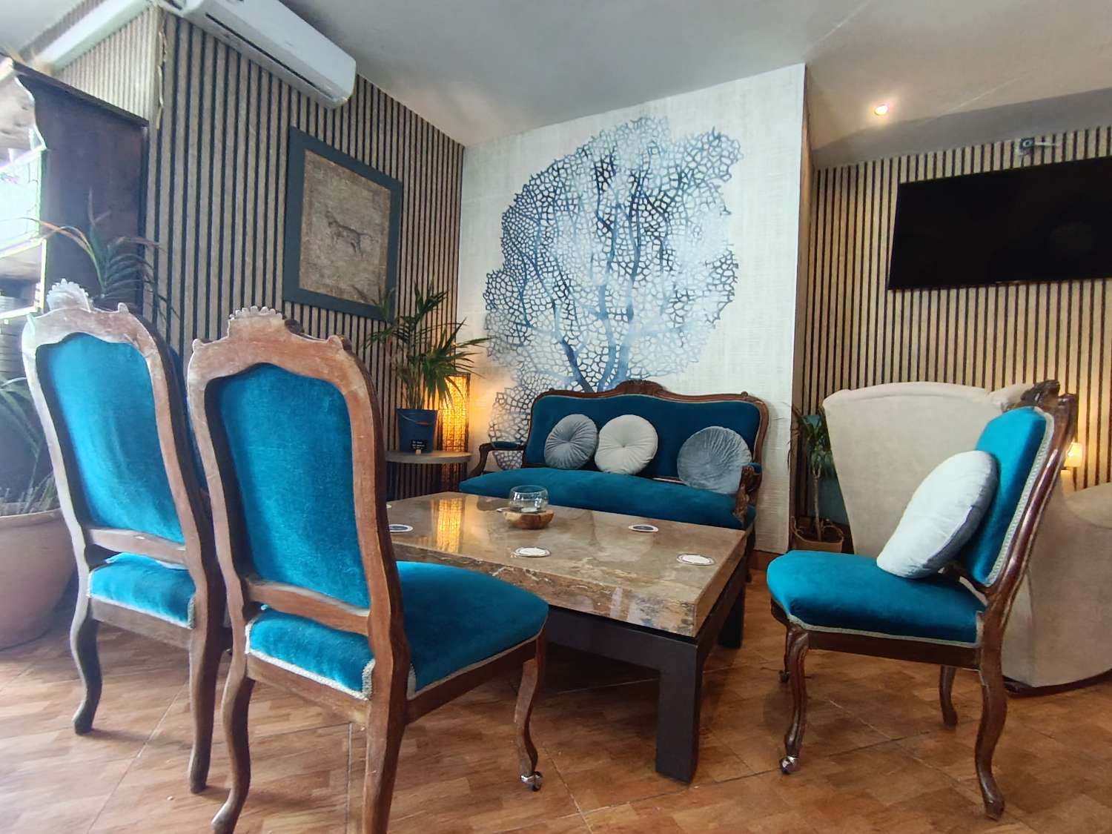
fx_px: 546
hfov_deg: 91.0
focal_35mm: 17
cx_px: 556
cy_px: 417
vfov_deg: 74.7
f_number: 2.2
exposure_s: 1/33.3
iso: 613
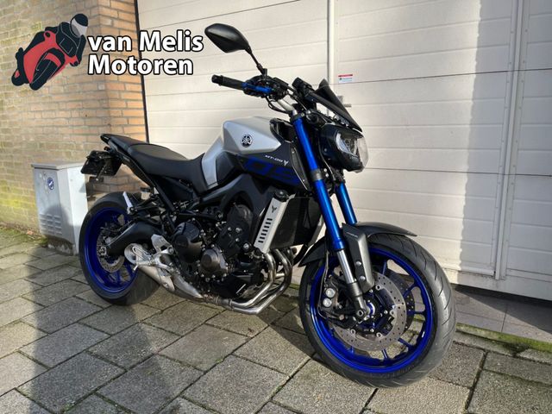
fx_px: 415
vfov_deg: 53.1
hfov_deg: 67.3
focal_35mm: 26
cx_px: 276
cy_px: 207
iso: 50
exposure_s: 1/751
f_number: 1.6
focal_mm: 5.1
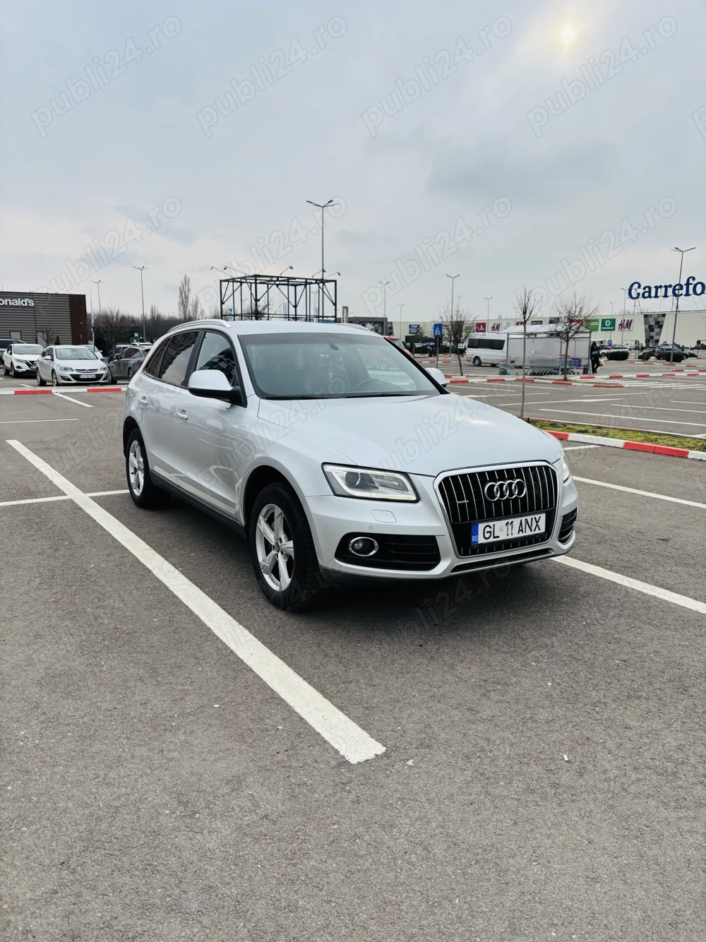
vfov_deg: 67.3
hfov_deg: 53.0
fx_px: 707
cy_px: 471
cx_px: 353
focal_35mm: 26
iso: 50
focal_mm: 5.96
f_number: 1.6
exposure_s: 1/1190
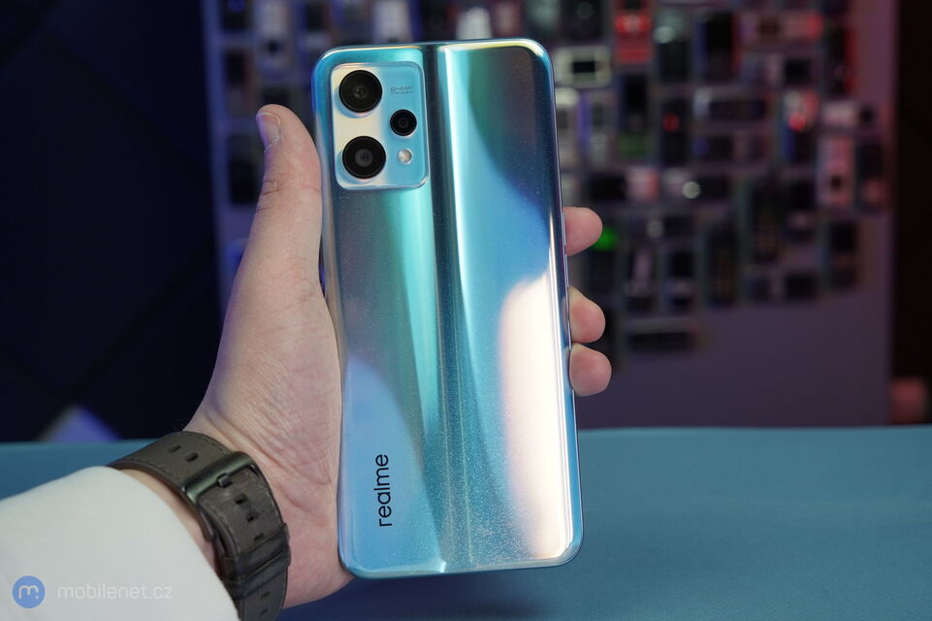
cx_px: 466
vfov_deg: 27.5
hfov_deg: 40.4
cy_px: 310
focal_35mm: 49
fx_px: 1268
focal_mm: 49
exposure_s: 1/160
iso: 800
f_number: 7.1
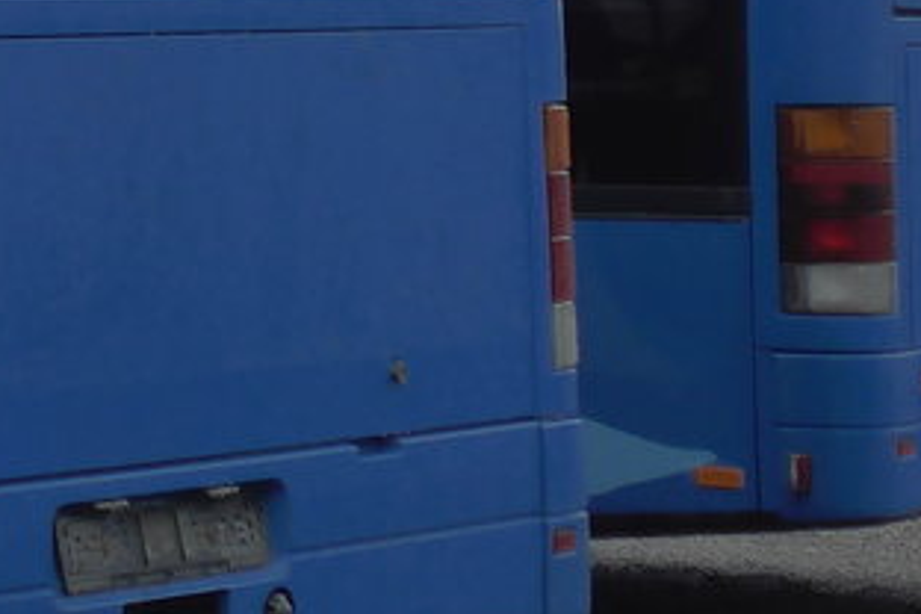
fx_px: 3991
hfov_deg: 12.0
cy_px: -130
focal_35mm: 156
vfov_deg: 8.7
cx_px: -818
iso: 160
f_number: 2.5
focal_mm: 8
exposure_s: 1/640
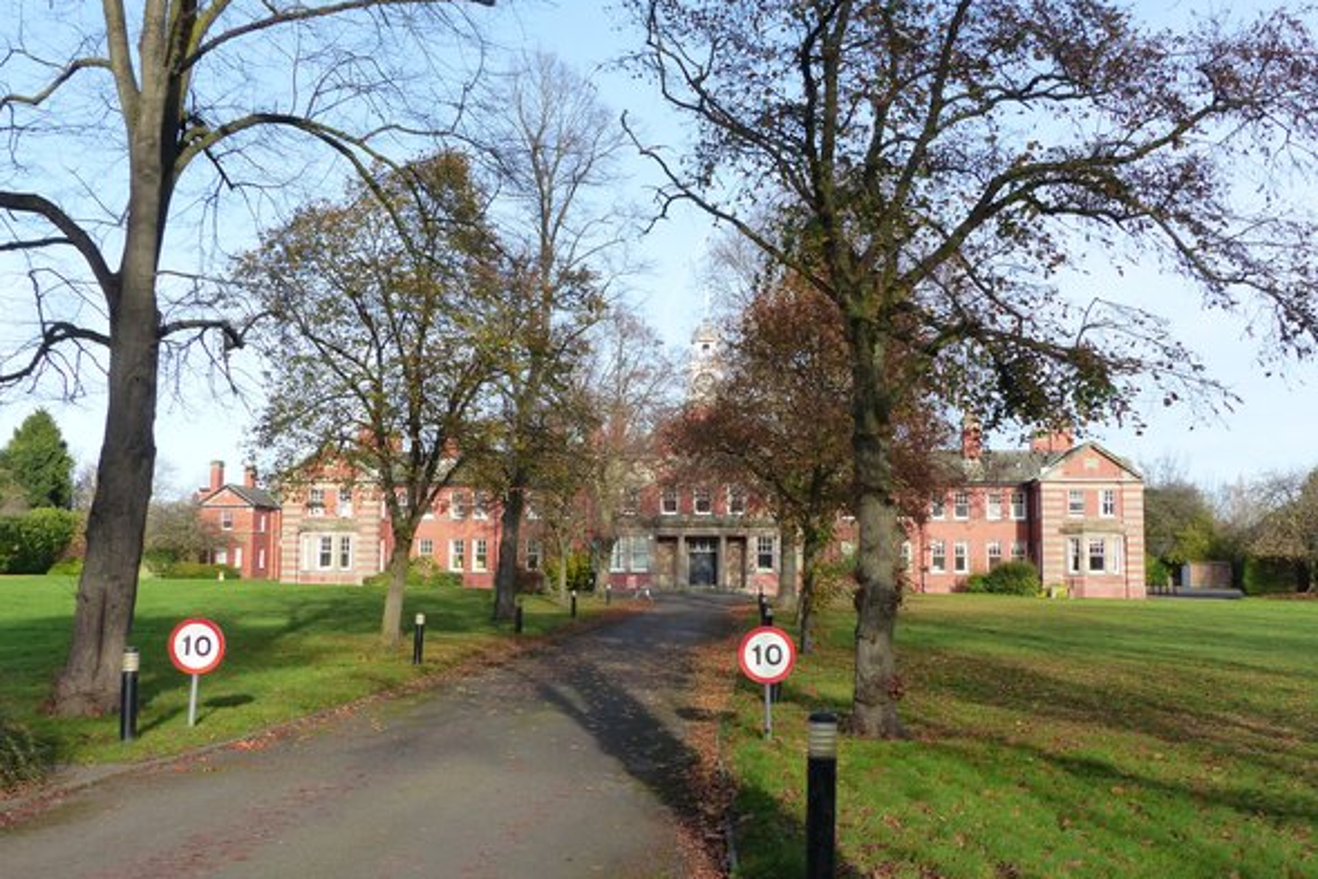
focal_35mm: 36
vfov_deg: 36.9
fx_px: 1318
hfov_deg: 53.1
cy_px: 452
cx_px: 667
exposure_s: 1/400
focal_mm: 6
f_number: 4
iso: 160
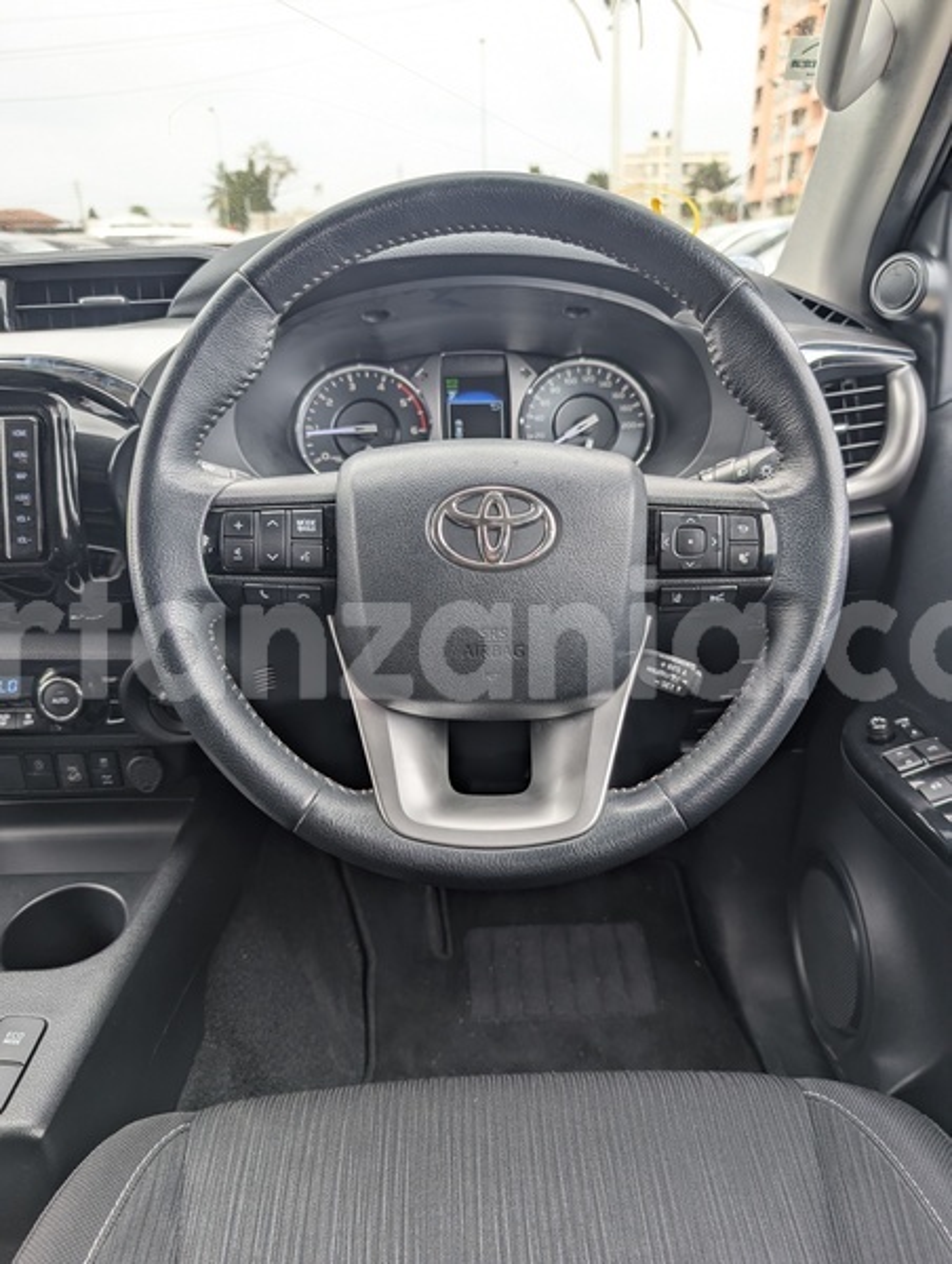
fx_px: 878
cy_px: 632
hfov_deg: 57.0
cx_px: 476
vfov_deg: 71.5
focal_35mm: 24
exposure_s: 1/233
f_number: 1.68
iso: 18
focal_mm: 6.9
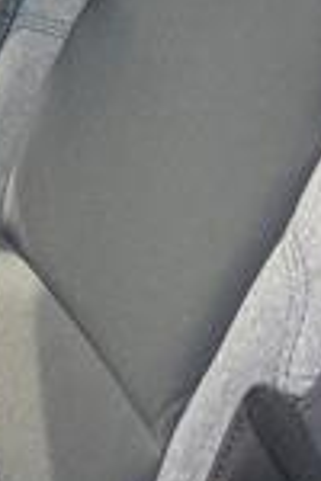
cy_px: 64
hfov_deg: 10.3
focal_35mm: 115
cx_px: -459
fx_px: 1538
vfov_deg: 17.6
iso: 50
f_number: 1.6
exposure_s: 1/155
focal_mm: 5.1
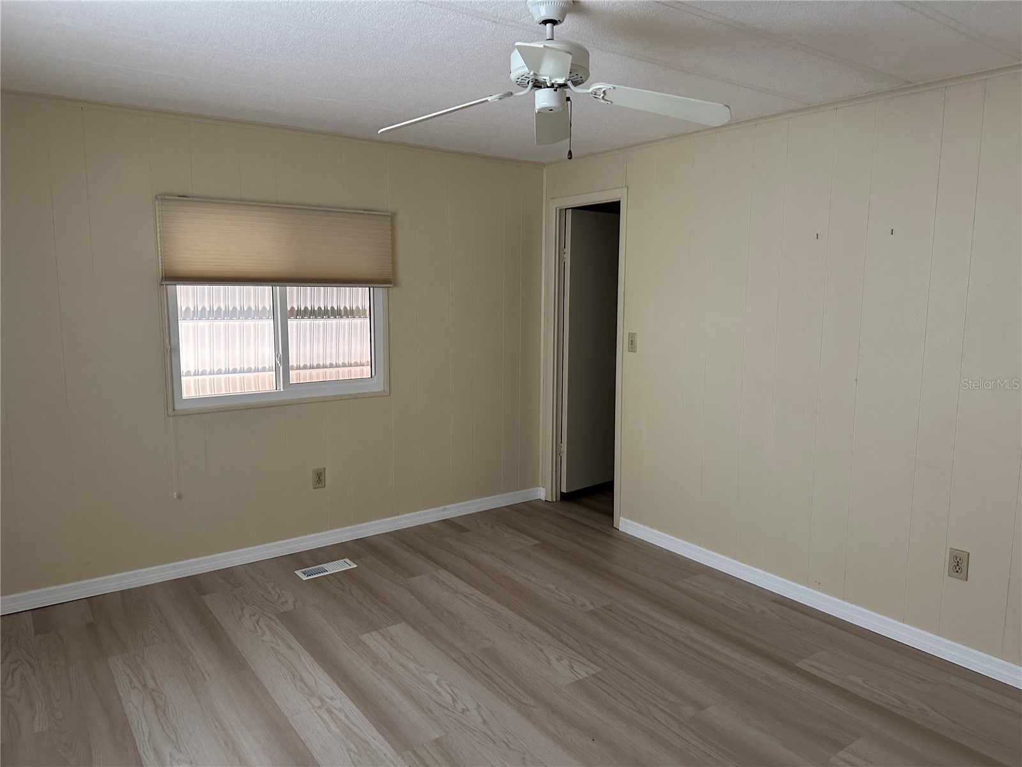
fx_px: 709
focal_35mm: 24
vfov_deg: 56.8
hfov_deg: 71.6
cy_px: 384
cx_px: 511
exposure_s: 1/60
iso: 320
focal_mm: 6.86
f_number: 1.78
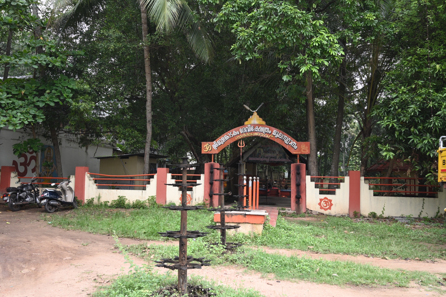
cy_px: 148
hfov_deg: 61.1
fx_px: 378
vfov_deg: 42.9
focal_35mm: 30
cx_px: 223
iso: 800
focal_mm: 30.5
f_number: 5.6
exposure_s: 1/160
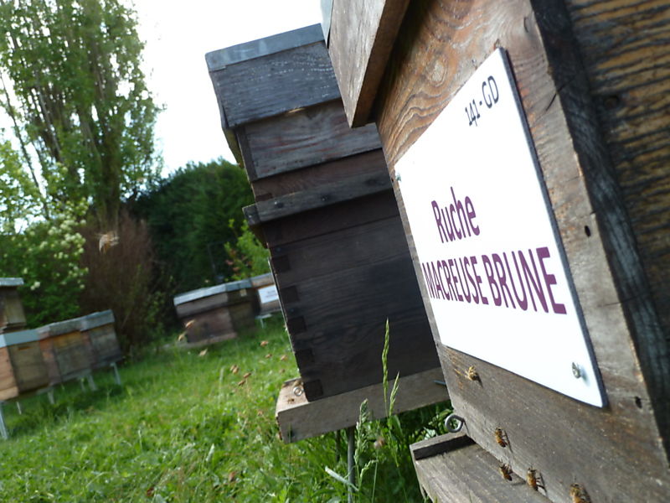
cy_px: 252
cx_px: 335
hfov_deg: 46.8
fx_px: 774
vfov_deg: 36.0
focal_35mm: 40
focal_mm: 6.5
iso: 80
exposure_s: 1/100
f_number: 3.6
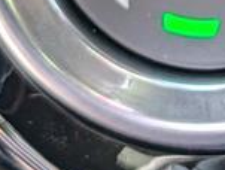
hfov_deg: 9.4
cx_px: 282
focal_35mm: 207
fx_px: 1349
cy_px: -48
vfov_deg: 7.1
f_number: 1.68
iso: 295
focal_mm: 6.9
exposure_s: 1/323
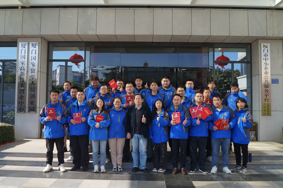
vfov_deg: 43.5
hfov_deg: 62.0
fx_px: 236
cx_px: 142
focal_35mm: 30
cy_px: 94
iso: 100
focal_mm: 20
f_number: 6.3
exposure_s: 1/160
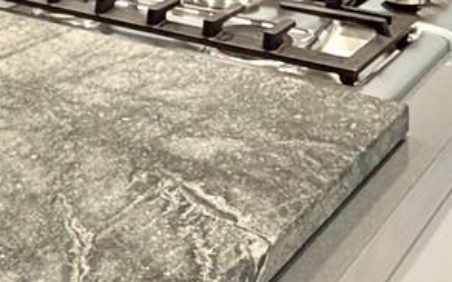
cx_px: -34
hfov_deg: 24.0
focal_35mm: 81
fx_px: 998
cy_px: -259
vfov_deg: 13.9
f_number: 2.2
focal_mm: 2.22
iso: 200
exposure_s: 1/60
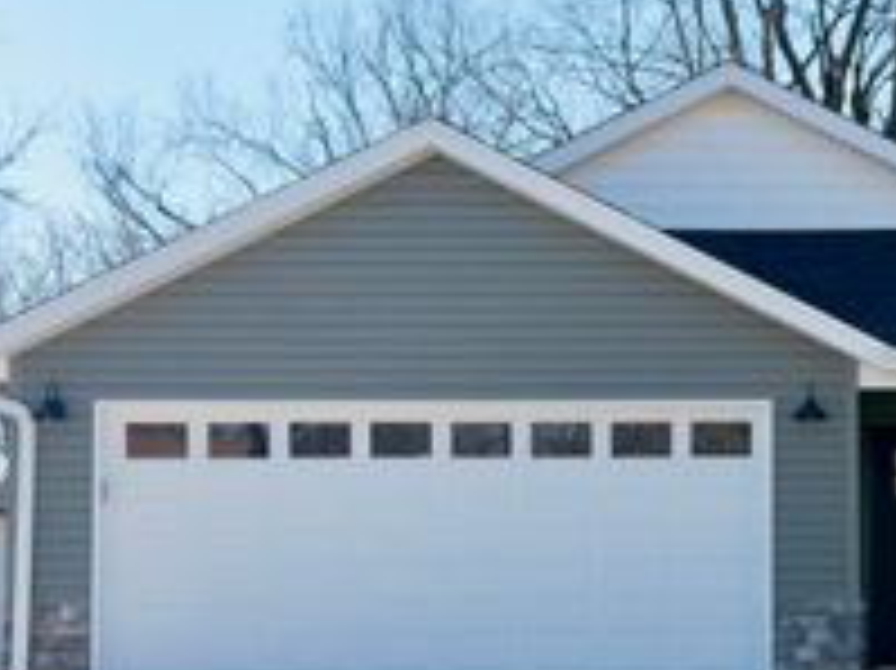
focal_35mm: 78
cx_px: 761
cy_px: 492
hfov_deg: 24.5
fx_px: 2018
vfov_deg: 18.8
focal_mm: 6.76
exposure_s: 1/5348
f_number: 1.78
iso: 80
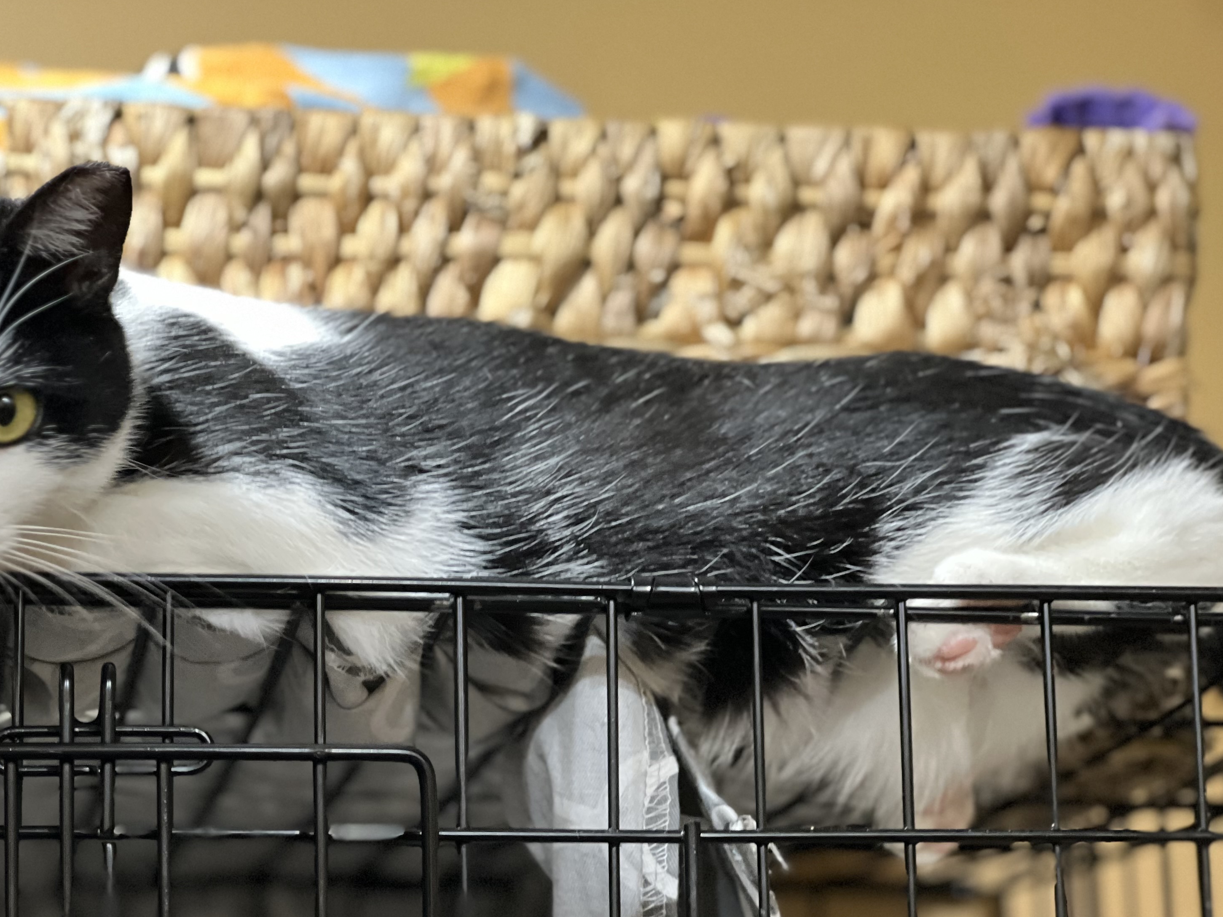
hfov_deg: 18.3
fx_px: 3780
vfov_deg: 13.8
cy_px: 627
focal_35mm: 107
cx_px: 435
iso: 400
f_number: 2.8
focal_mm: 9
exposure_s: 1/17
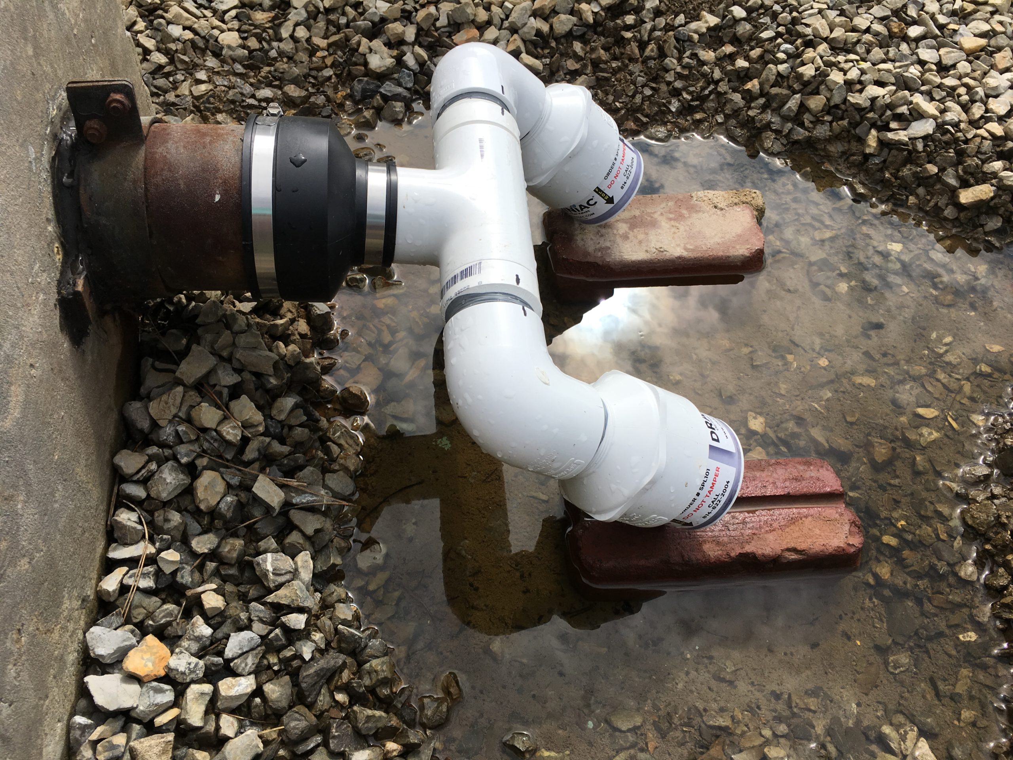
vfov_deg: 48.2
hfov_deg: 61.7
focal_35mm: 29
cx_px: 506
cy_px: 380
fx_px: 849
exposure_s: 1/1672
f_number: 2.2
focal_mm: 4.15
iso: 25
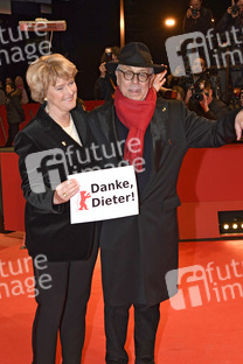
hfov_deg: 27.0
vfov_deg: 39.4
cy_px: 224
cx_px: 119
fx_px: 506
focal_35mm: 50
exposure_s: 1/320
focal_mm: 26
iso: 1250
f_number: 5
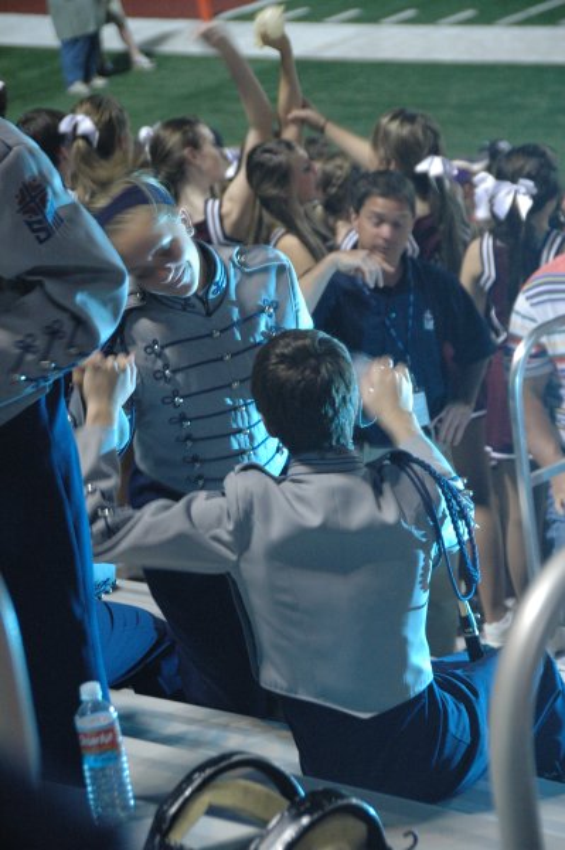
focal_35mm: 142
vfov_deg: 14.4
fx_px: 3360
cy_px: 425
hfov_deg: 9.6
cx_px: 282
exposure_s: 1/30
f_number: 5.3
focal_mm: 95
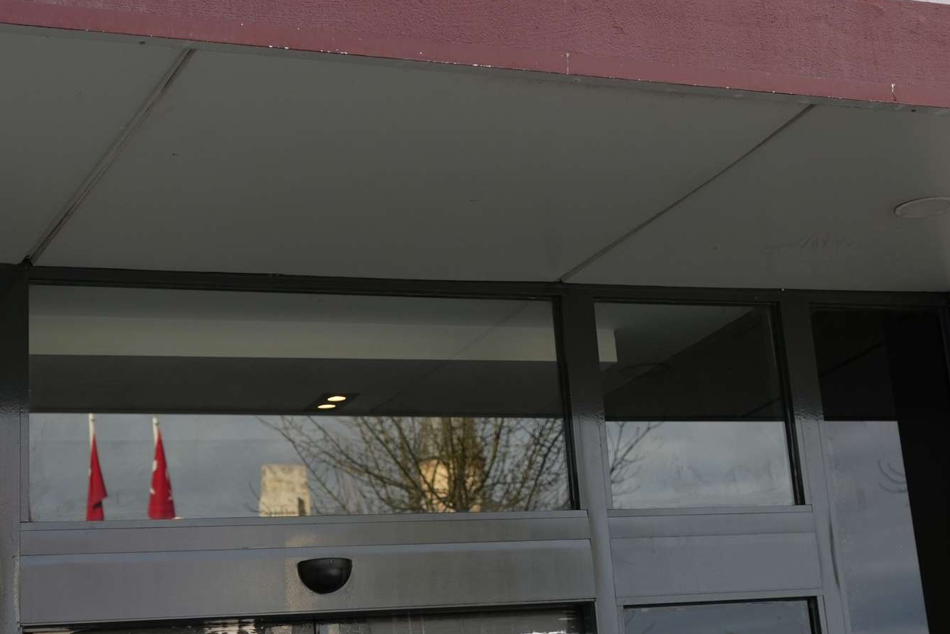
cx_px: 771
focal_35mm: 81
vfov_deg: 16.6
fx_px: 2137
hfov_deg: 24.6
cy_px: 73
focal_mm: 31
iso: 400
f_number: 4
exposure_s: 1/800
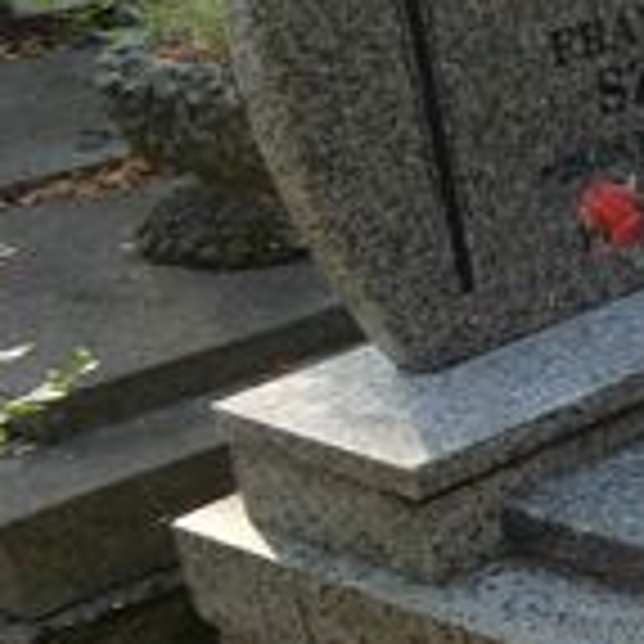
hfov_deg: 12.4
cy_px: 567
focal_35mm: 119
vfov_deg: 14.5
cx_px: 1405
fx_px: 2505
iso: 100
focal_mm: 6.5
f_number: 3.6
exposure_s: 1/90
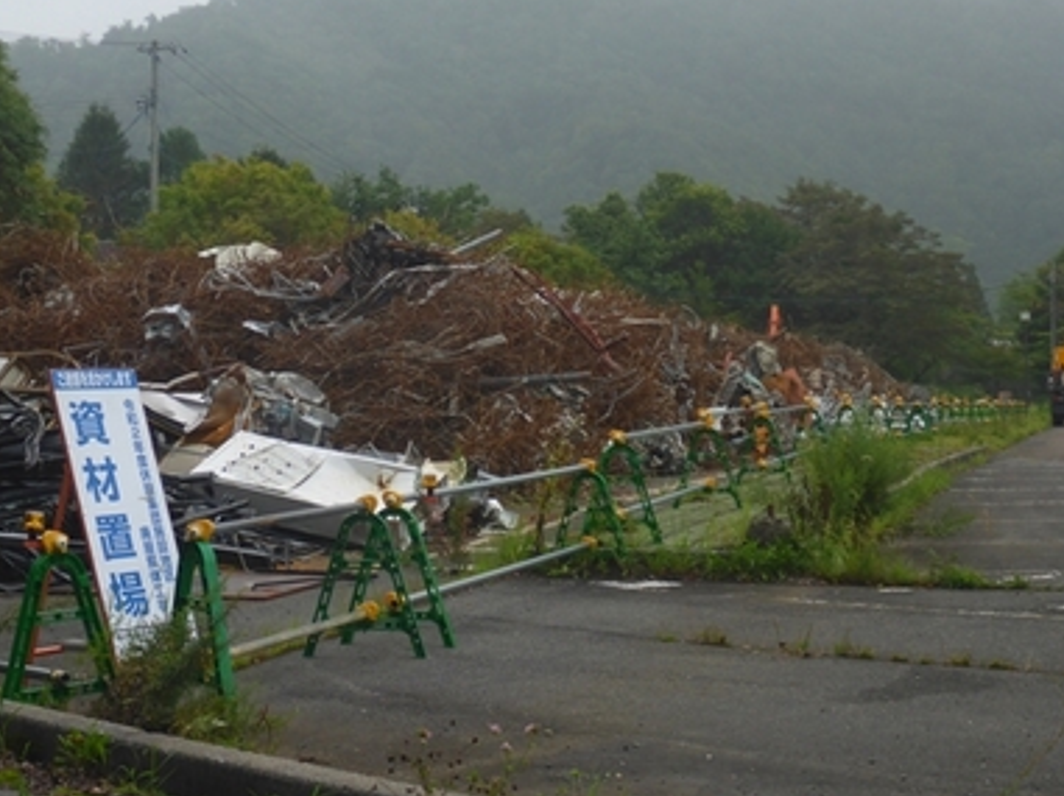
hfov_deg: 28.9
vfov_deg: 21.9
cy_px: 323
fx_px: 2057
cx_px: 405
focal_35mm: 67
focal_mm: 9.1
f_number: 4.7
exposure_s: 1/200
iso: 100
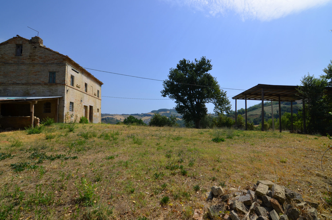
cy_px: 110
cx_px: 166
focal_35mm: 16
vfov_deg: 71.8
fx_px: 152
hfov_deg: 95.1
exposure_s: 1/320
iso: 100
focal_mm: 11
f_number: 9
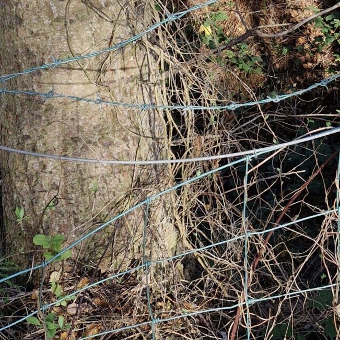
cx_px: 379
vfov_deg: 21.2
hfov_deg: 20.6
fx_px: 889
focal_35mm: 80
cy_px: 38
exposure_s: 1/180
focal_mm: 5.54
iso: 50
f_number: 1.8
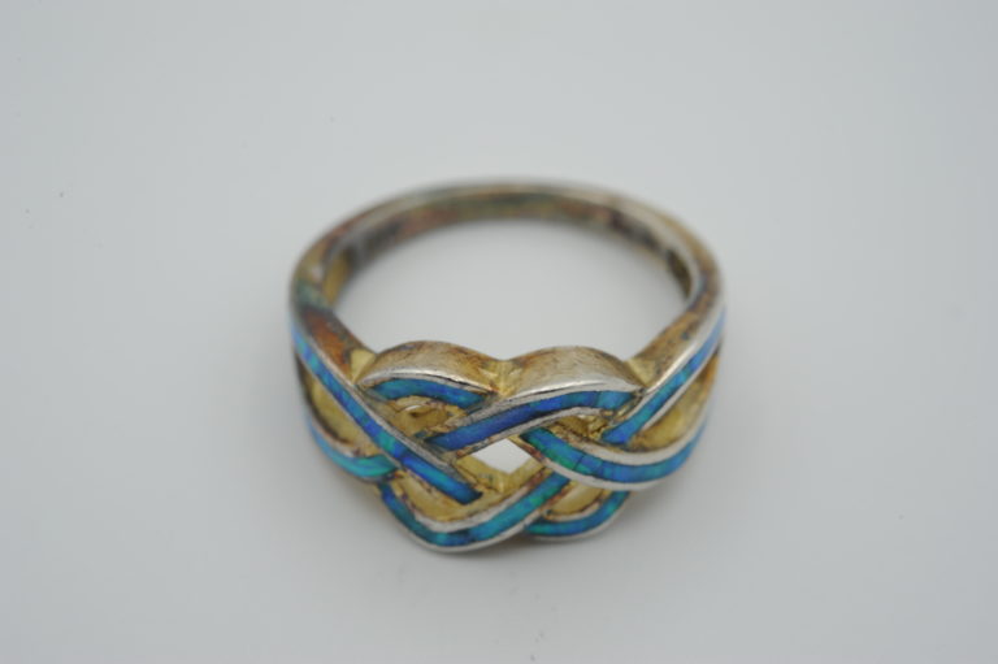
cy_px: 332
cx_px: 499
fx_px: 1662
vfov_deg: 22.6
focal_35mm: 60
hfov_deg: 33.4
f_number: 18
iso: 500
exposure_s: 1/160
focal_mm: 60
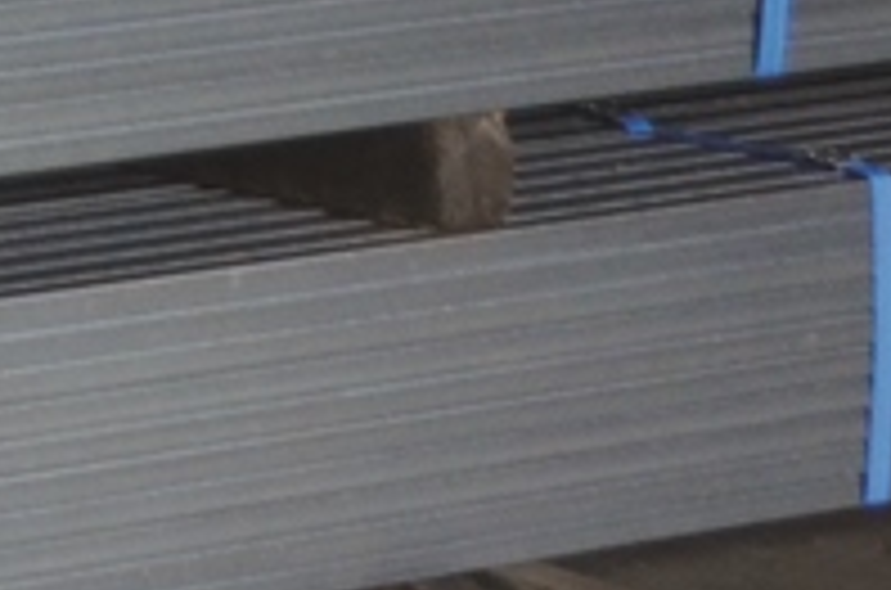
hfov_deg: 6.4
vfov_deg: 4.2
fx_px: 7728
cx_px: -1022
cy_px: -1205
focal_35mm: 313
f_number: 4.5
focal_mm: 28
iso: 640
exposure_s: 1/80
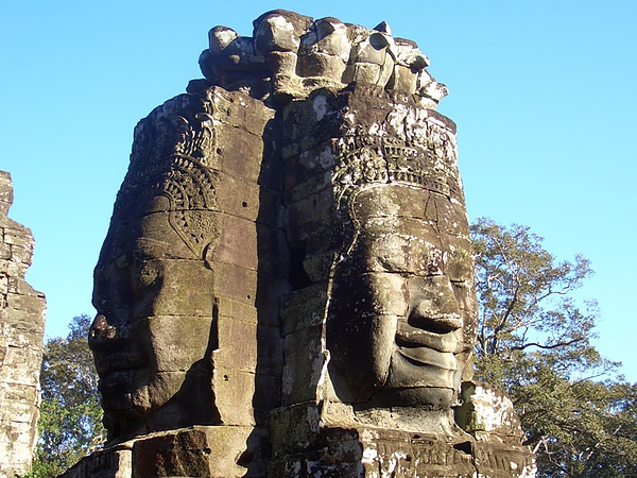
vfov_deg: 29.7
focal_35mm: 49
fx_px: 902
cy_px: 239
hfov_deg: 38.9
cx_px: 318
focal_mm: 8.2
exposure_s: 1/100
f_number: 5
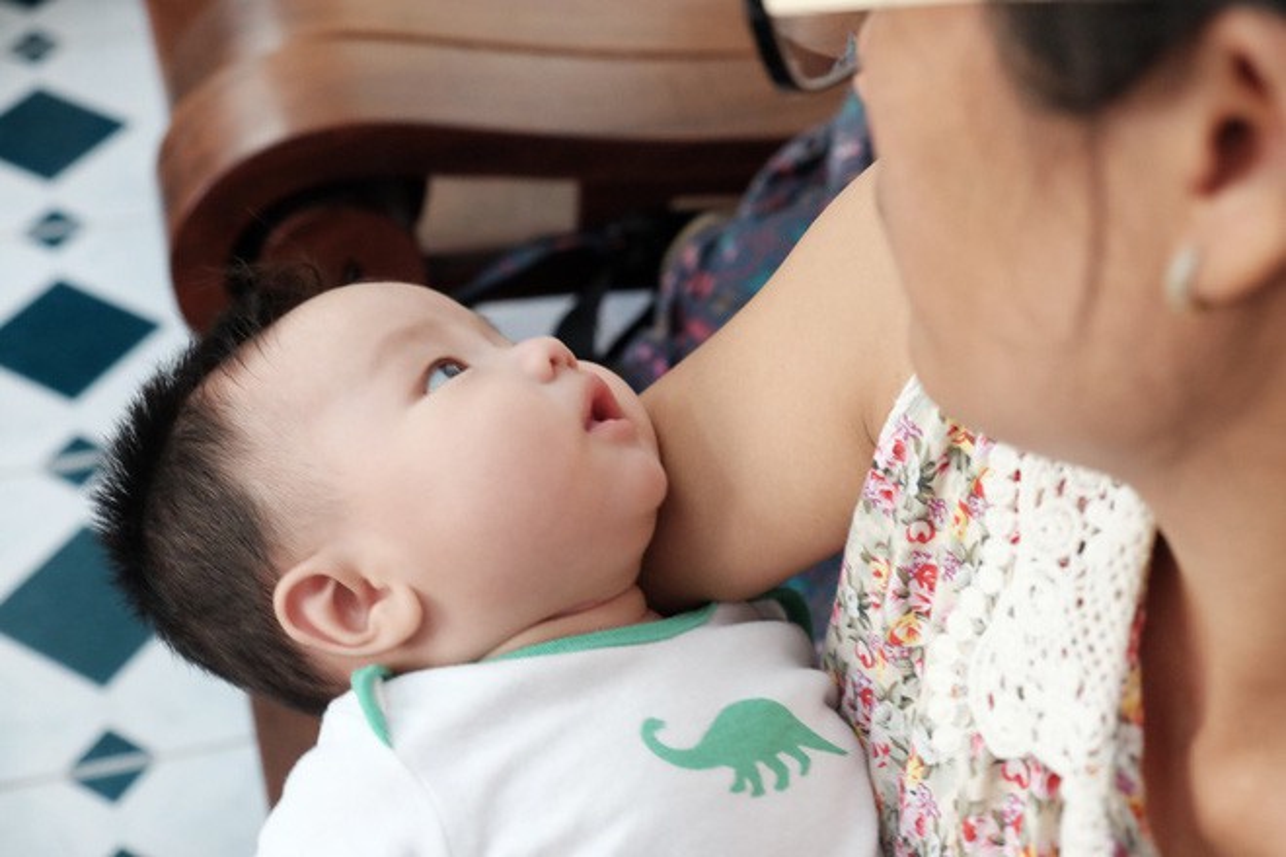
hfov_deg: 38.2
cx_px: 643
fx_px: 1857
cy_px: 428
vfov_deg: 26.0
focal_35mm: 52
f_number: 4.3
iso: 3200
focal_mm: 34.5
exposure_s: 1/25
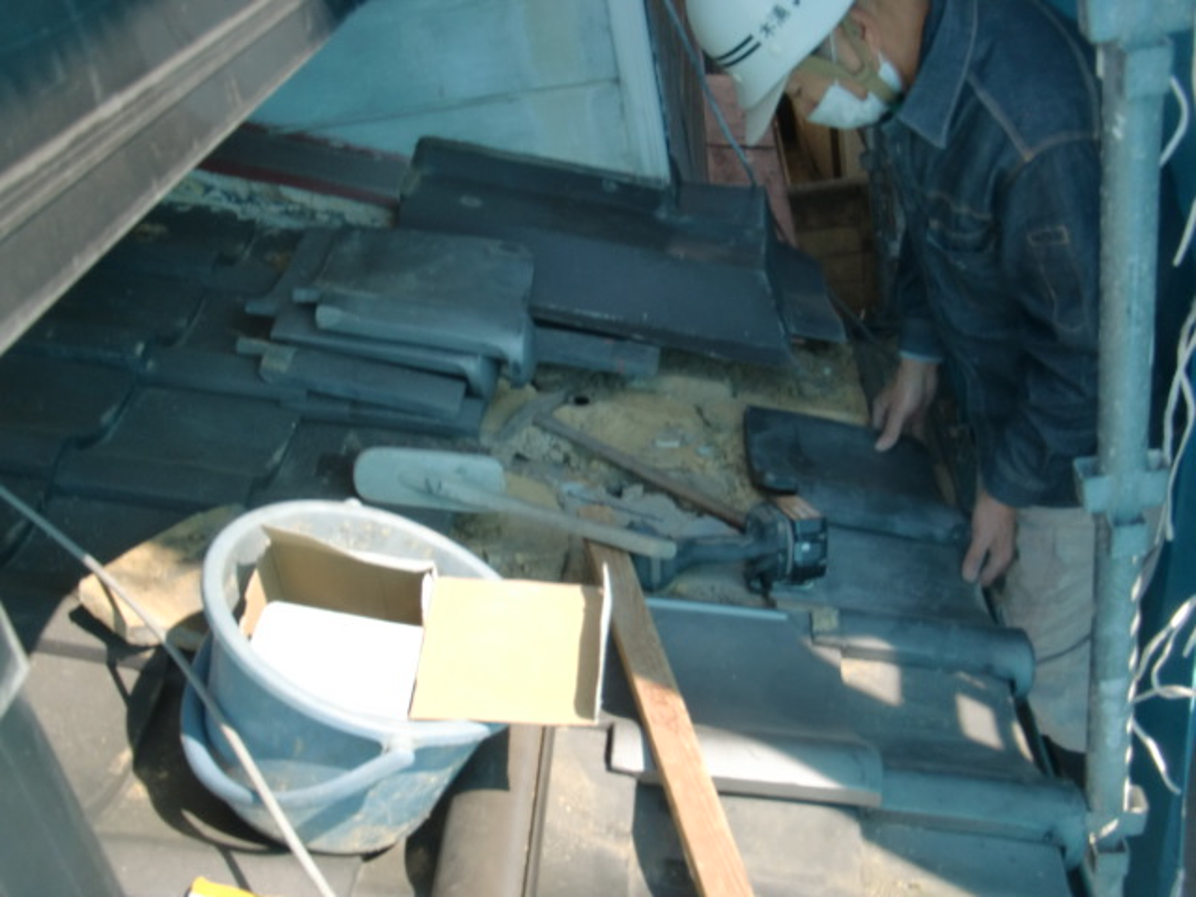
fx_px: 1313
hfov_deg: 49.0
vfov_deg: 37.7
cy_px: 448
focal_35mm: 38
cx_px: 598
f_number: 3.9
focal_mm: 6.66
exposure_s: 1/80
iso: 64
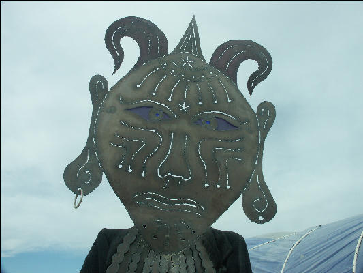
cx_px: 182
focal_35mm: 35
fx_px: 367
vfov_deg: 40.7
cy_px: 136
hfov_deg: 52.6
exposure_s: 1/500
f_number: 9
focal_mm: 9.03
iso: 100
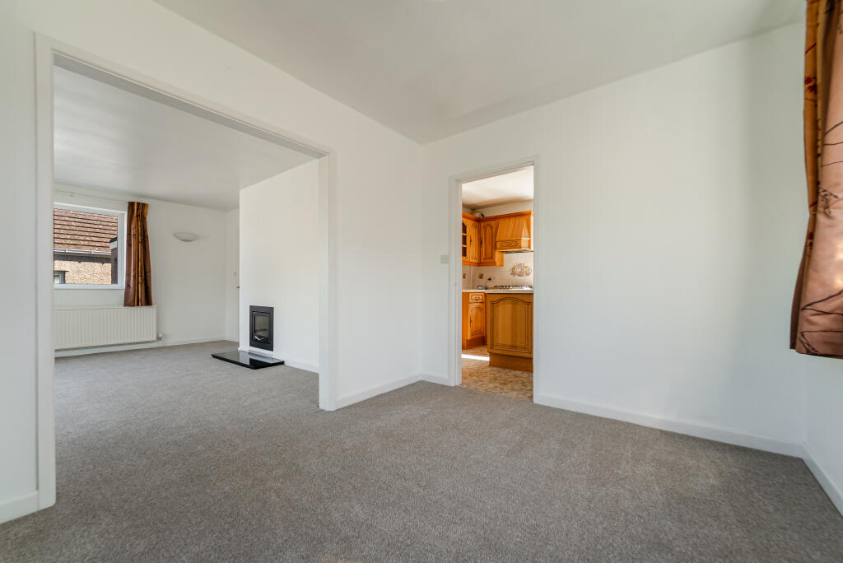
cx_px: 422
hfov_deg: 104.2
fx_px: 328
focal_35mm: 14
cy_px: 282
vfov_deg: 81.3
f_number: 6.3
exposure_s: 1/640
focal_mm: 14
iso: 320
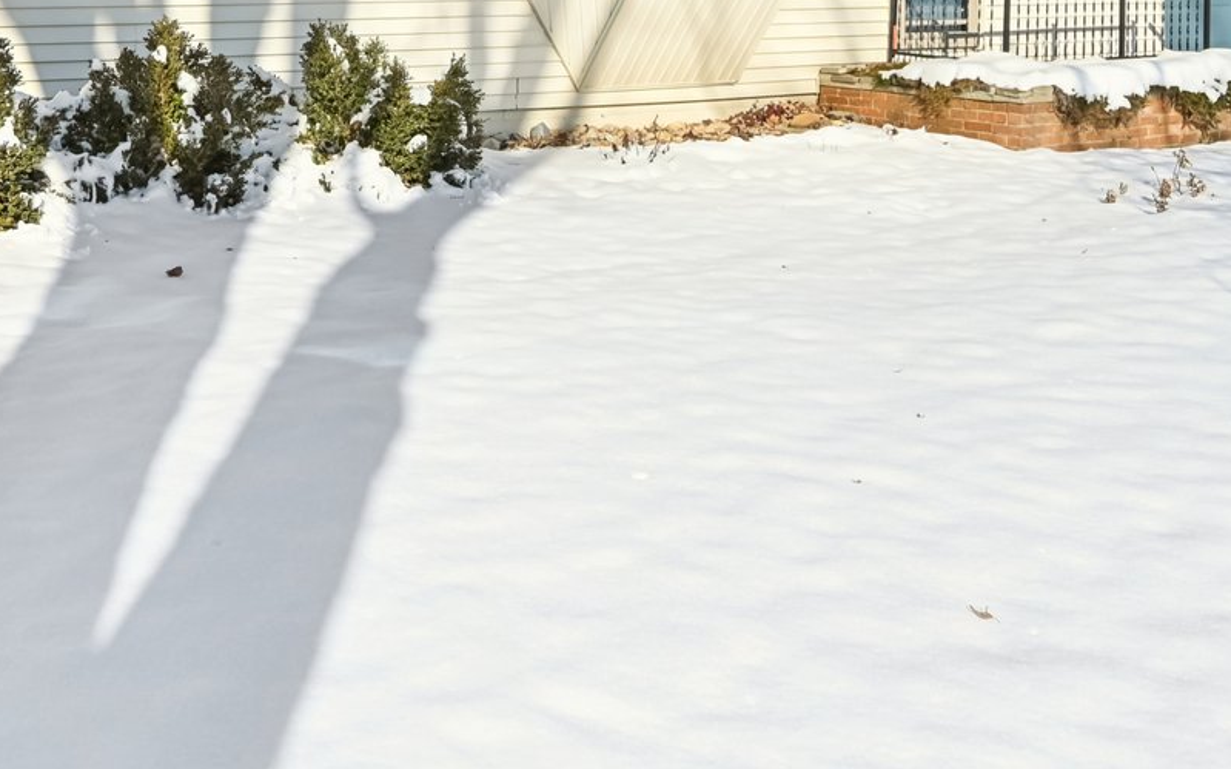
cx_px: 262
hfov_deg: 40.1
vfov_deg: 25.2
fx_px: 1620
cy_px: -29
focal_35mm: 48
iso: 400
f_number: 4
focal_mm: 18.5
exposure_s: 1/6000
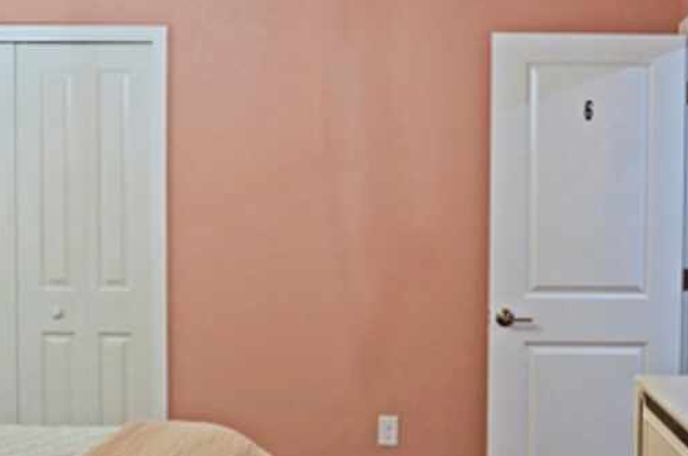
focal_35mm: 38
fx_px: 725
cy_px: 226
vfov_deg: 34.9
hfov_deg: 50.5
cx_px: 409
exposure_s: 1/15
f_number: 4.5
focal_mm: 10
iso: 100
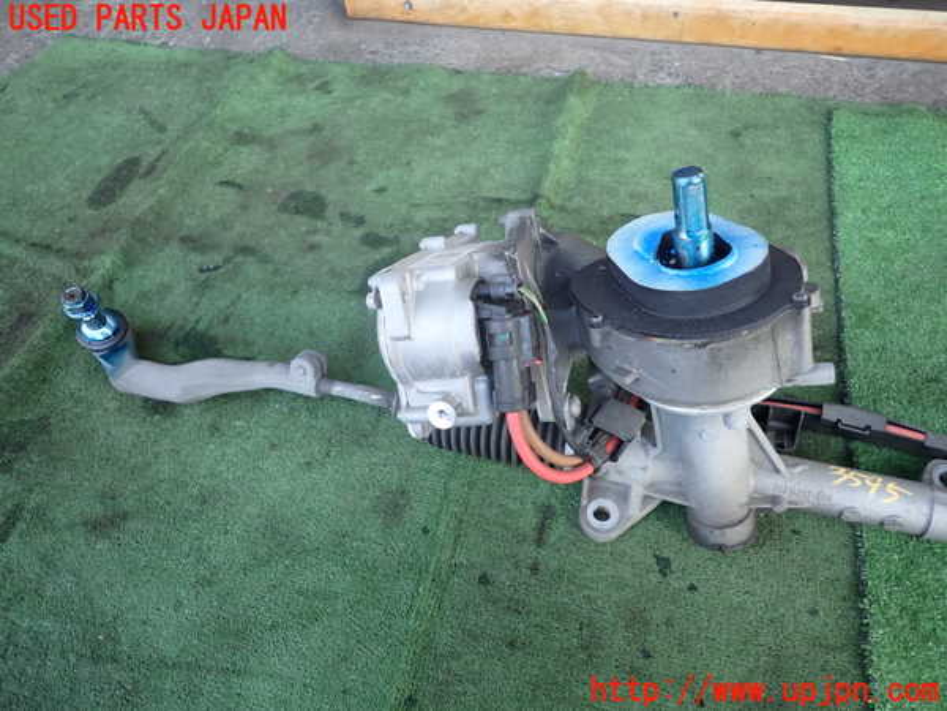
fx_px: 684
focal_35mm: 25
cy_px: 356
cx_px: 474
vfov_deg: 54.9
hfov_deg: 69.4
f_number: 2
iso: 200
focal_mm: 4.5
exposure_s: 1/125
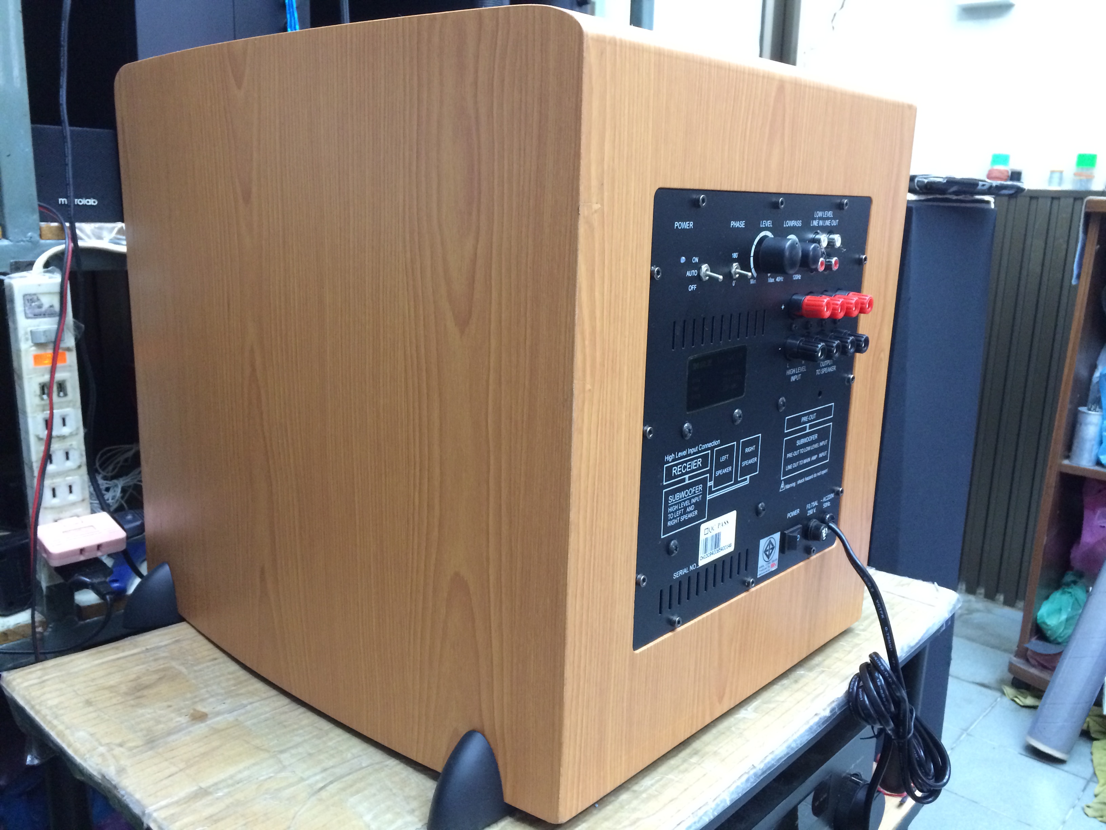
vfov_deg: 48.2
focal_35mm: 29
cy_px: 415
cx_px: 553
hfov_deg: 61.7
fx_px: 927
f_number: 2.2
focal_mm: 4.15
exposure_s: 1/25
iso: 250
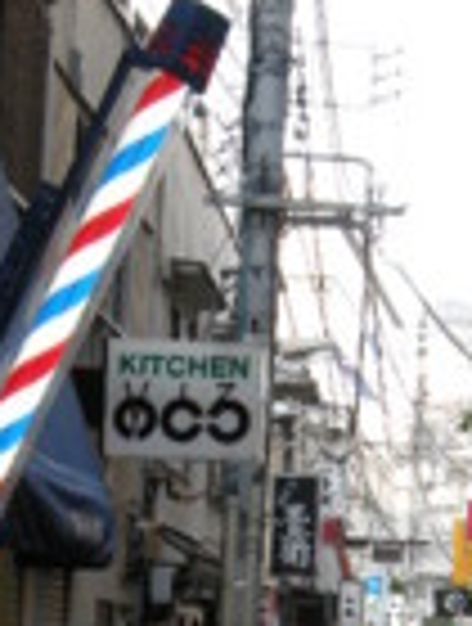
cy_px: 779
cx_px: 238
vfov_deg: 16.5
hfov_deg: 13.2
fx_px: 2045
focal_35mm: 113
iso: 222
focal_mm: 7.5
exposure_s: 1/66.3
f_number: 4.3
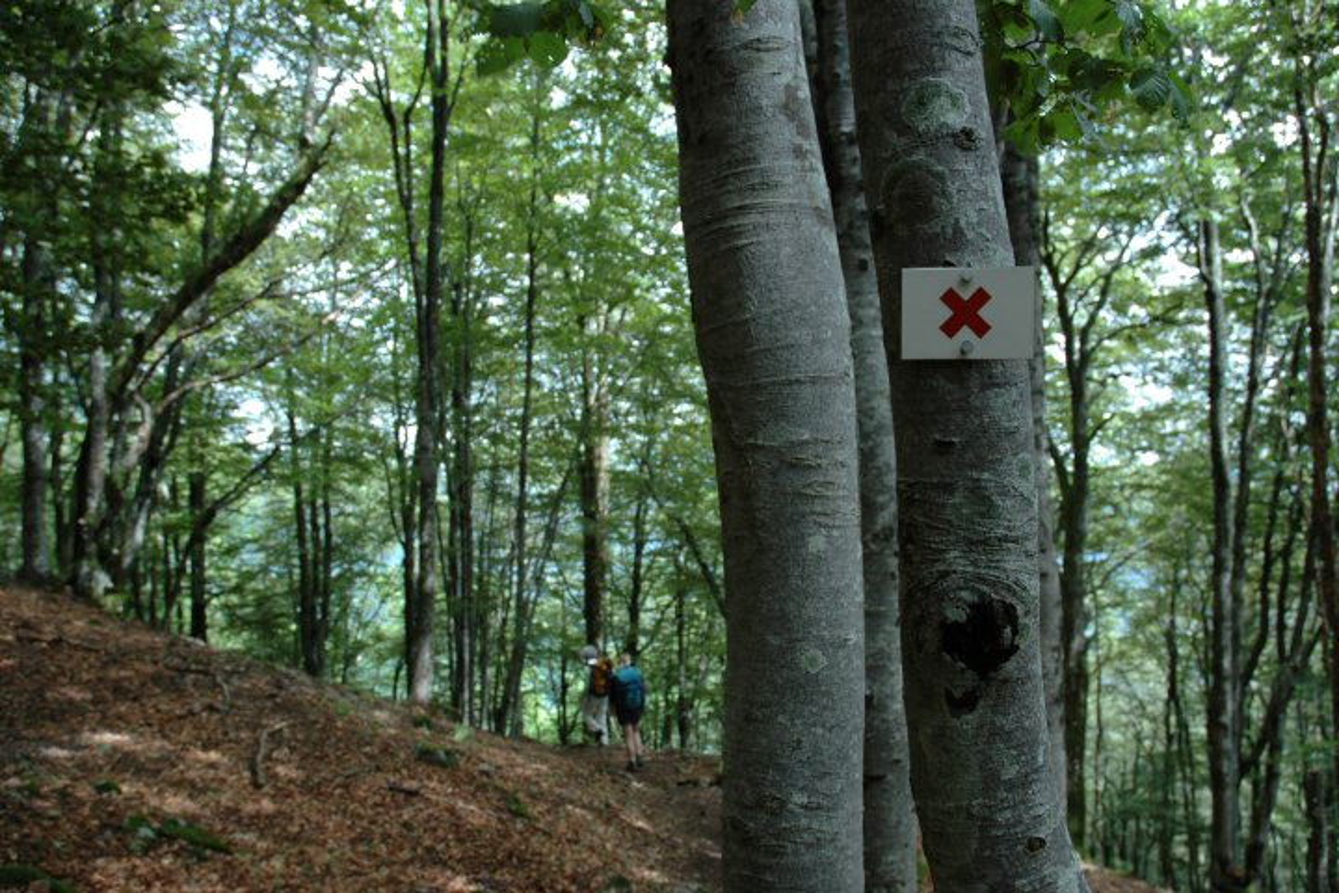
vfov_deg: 47.9
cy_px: 446
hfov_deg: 67.4
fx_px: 1004
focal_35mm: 27
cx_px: 670
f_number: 5
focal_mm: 18
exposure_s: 1/100
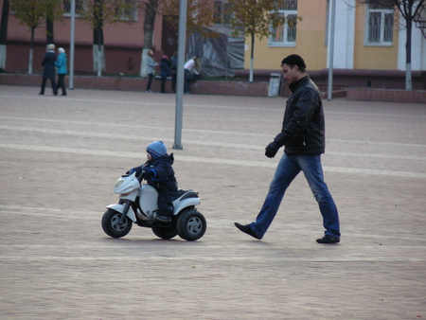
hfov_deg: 4.6
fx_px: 5319
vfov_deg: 3.4
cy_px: 160
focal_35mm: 432
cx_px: 213
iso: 200
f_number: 3.3
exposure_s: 1/125
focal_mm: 72
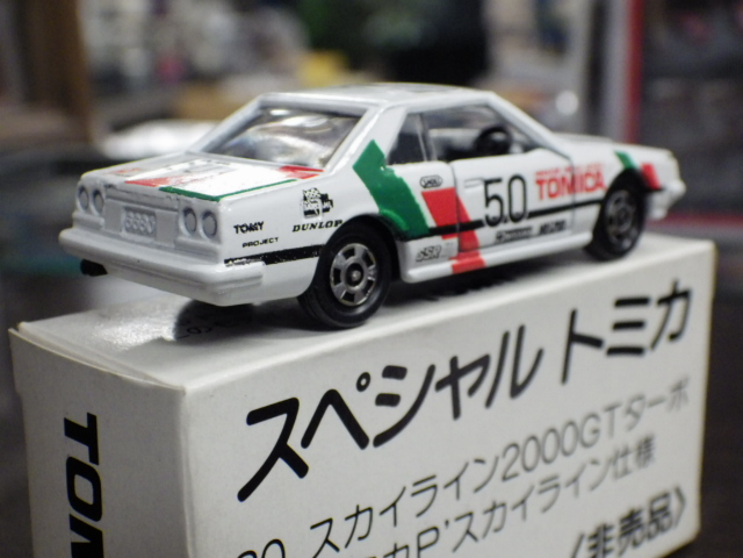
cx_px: 372
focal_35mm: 59
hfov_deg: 32.7
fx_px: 1266
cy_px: 279
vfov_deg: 24.8
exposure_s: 1/60
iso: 800
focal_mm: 10.7
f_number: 4
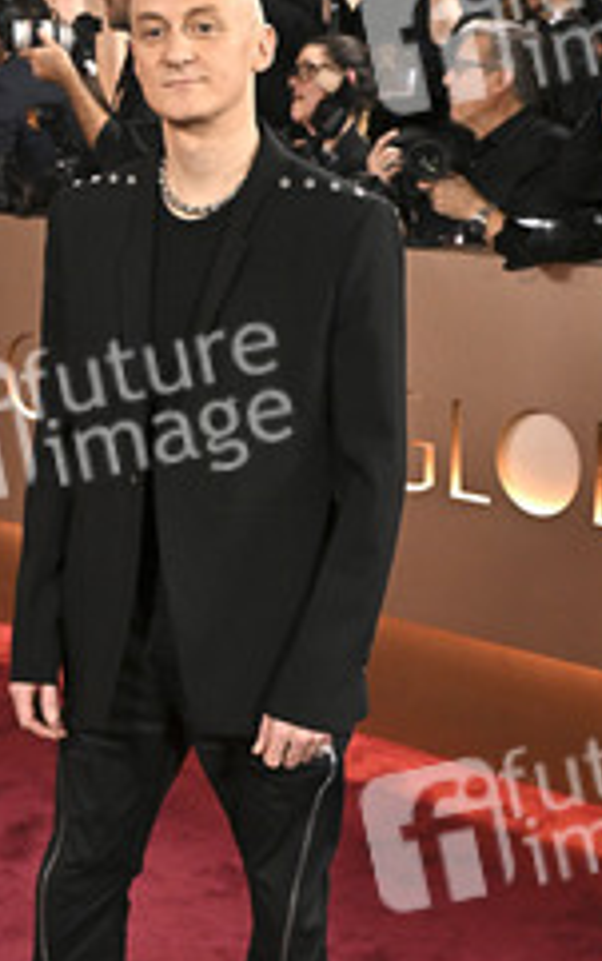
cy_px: 618
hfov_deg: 17.2
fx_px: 1991
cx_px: 203
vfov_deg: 27.0
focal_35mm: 76
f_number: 5.6
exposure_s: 1/320
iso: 2500
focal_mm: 45
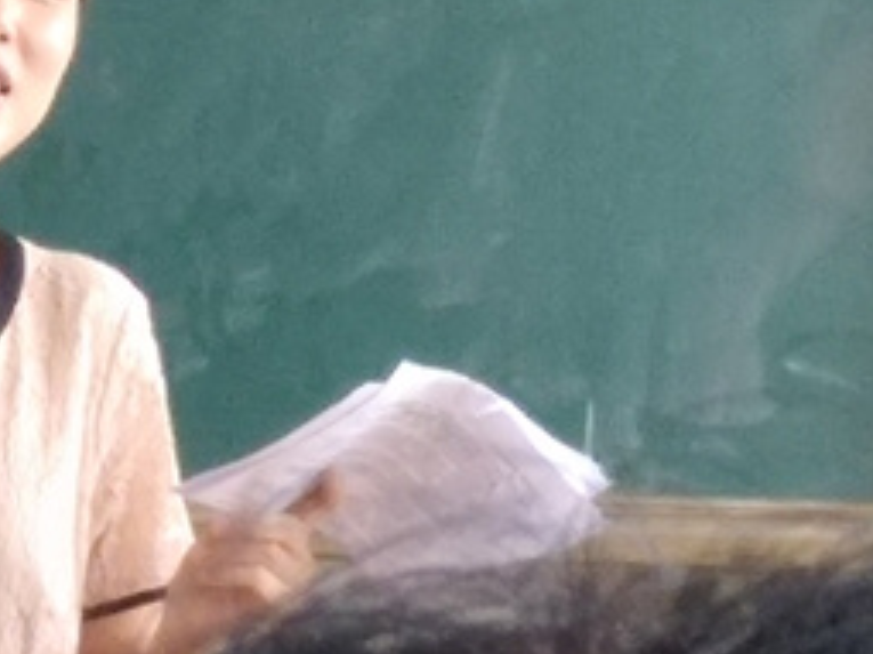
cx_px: -555
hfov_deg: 17.9
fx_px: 2370
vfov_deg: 15.3
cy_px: -48
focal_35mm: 94
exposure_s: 1/100
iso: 127
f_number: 1.9
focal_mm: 3.94
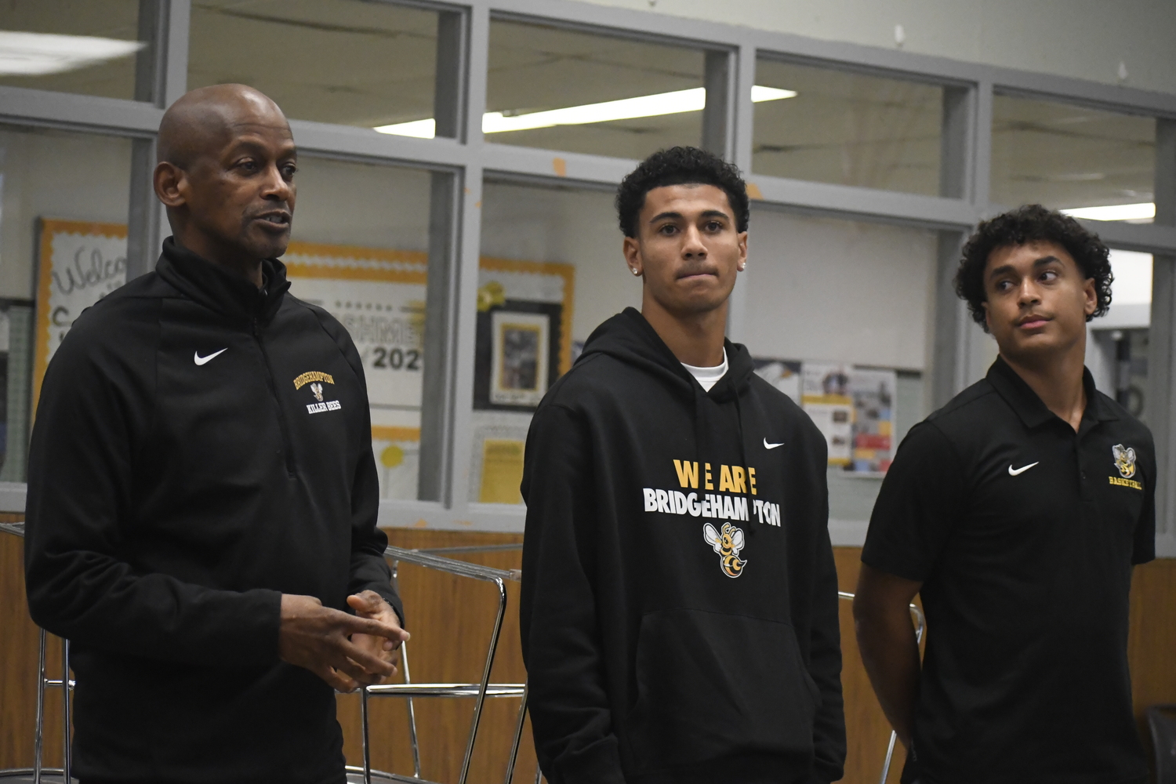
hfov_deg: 19.5
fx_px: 3430
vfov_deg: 13.0
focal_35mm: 105
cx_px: 588
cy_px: 392
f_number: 4.5
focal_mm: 70
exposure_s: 1/500
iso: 8000
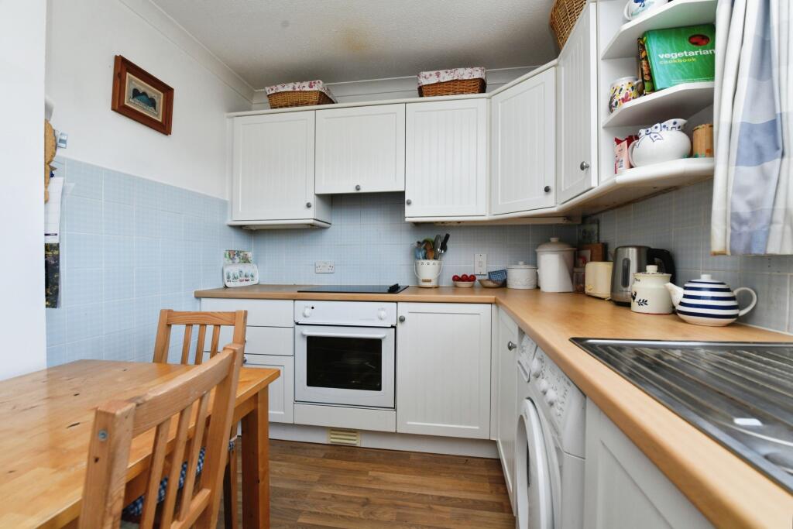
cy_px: 264
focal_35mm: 15
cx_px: 396
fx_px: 330
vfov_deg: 77.3
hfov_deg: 100.4
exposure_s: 1/60
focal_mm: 15
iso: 800
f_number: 8
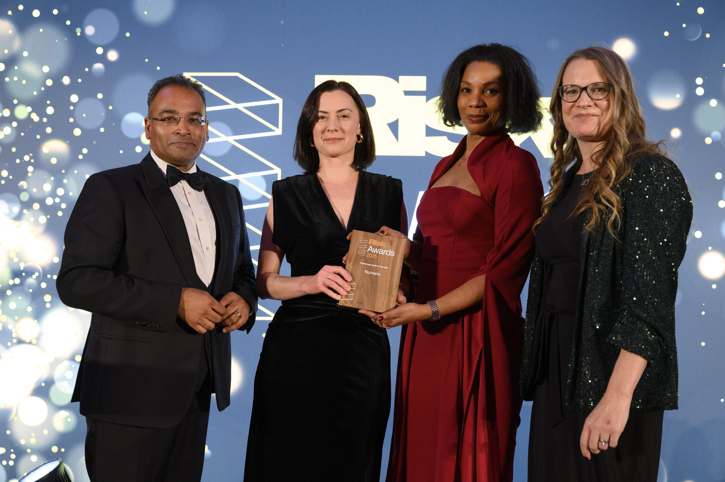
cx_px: 362
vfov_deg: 31.9
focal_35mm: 42
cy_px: 241
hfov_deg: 46.4
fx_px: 845
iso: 3200
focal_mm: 42
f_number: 4
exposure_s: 1/250
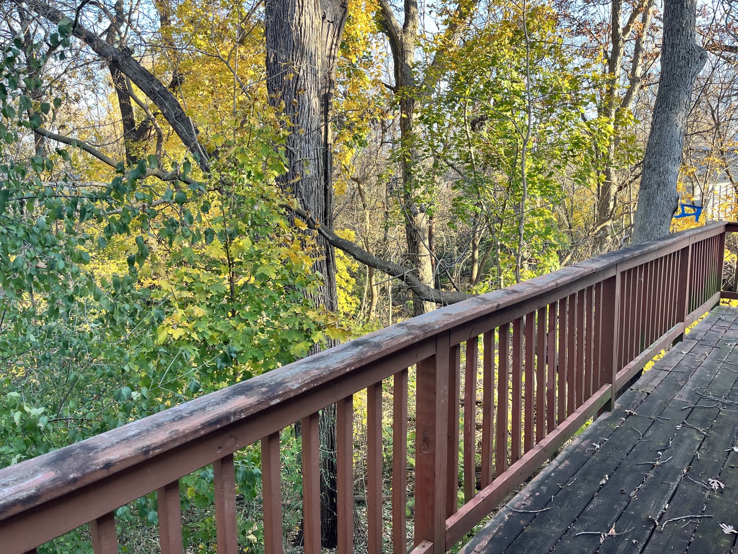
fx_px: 554
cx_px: 369
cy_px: 277
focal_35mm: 26
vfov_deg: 53.1
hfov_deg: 67.3
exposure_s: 1/122
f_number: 1.6
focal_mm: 5.1
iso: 40
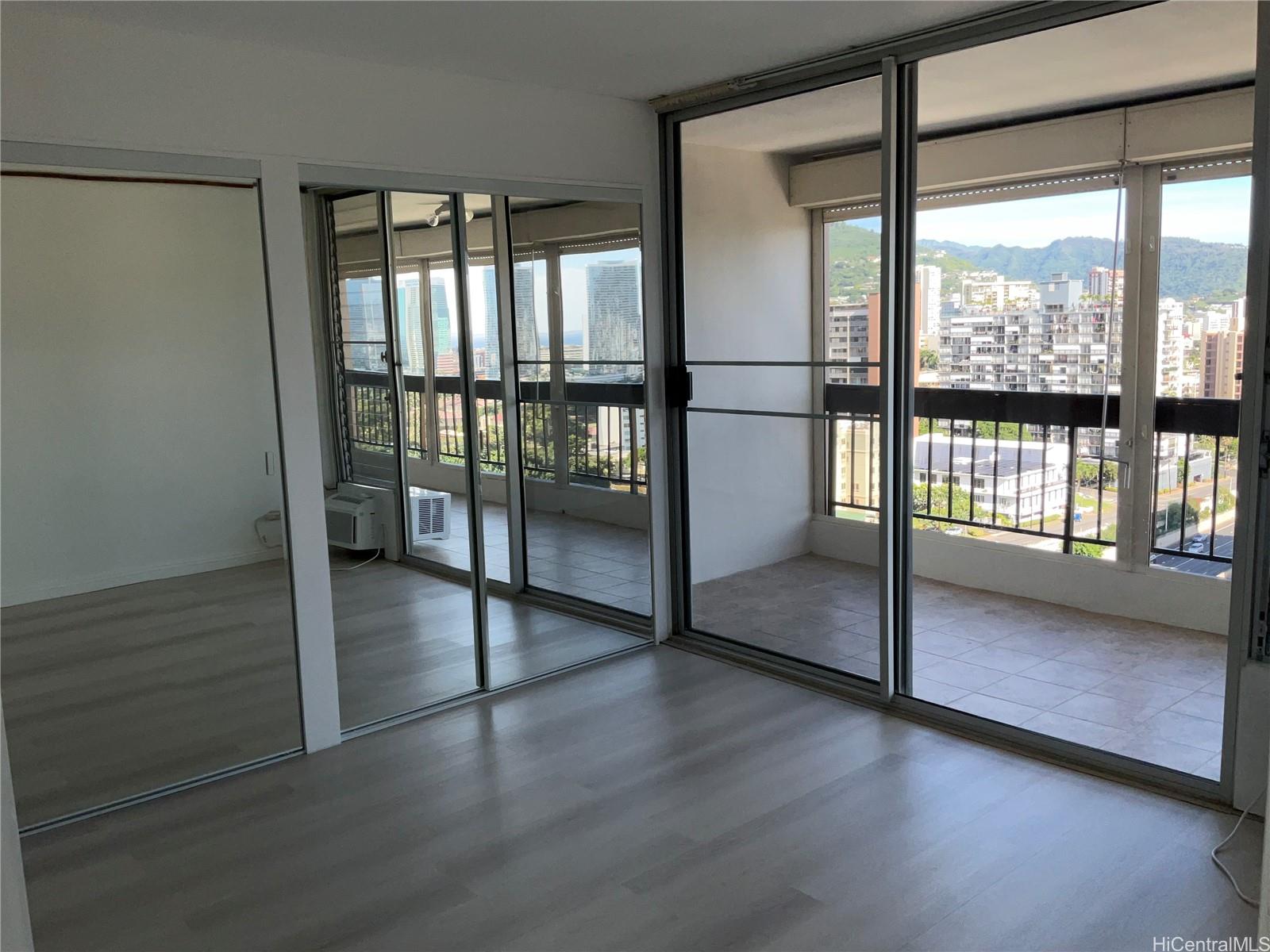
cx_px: 635
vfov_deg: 48.2
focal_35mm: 29
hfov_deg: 61.7
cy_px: 476
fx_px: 1064
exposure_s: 1/620
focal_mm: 3
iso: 16
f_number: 1.8
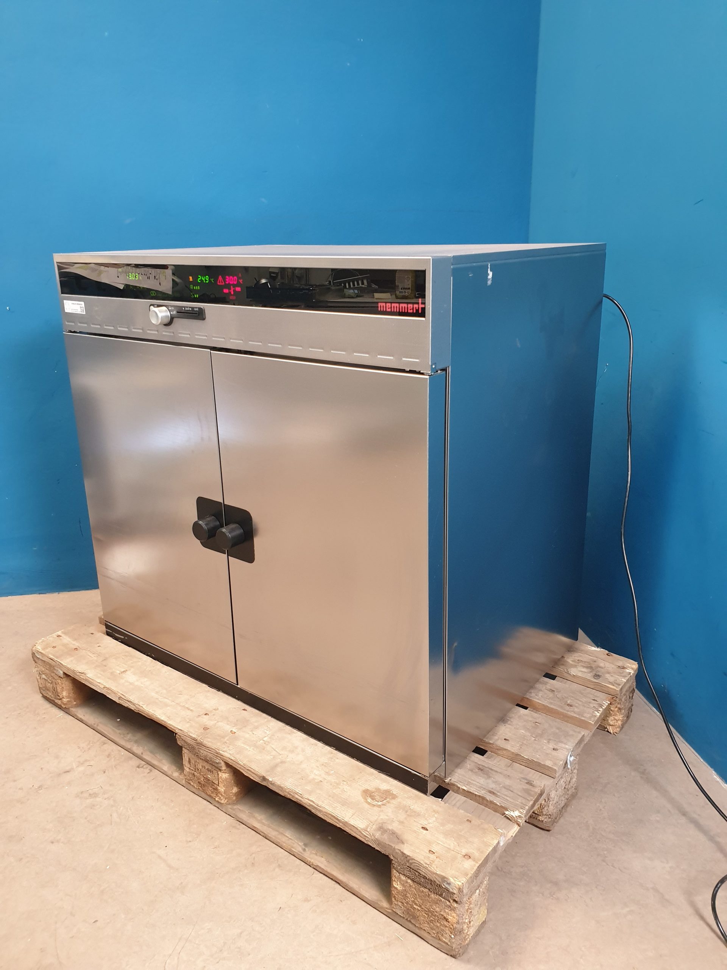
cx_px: 364
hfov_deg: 53.1
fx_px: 728
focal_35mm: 26
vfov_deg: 67.3
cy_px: 485
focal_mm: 4.3
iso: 320
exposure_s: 1/33
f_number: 2.4
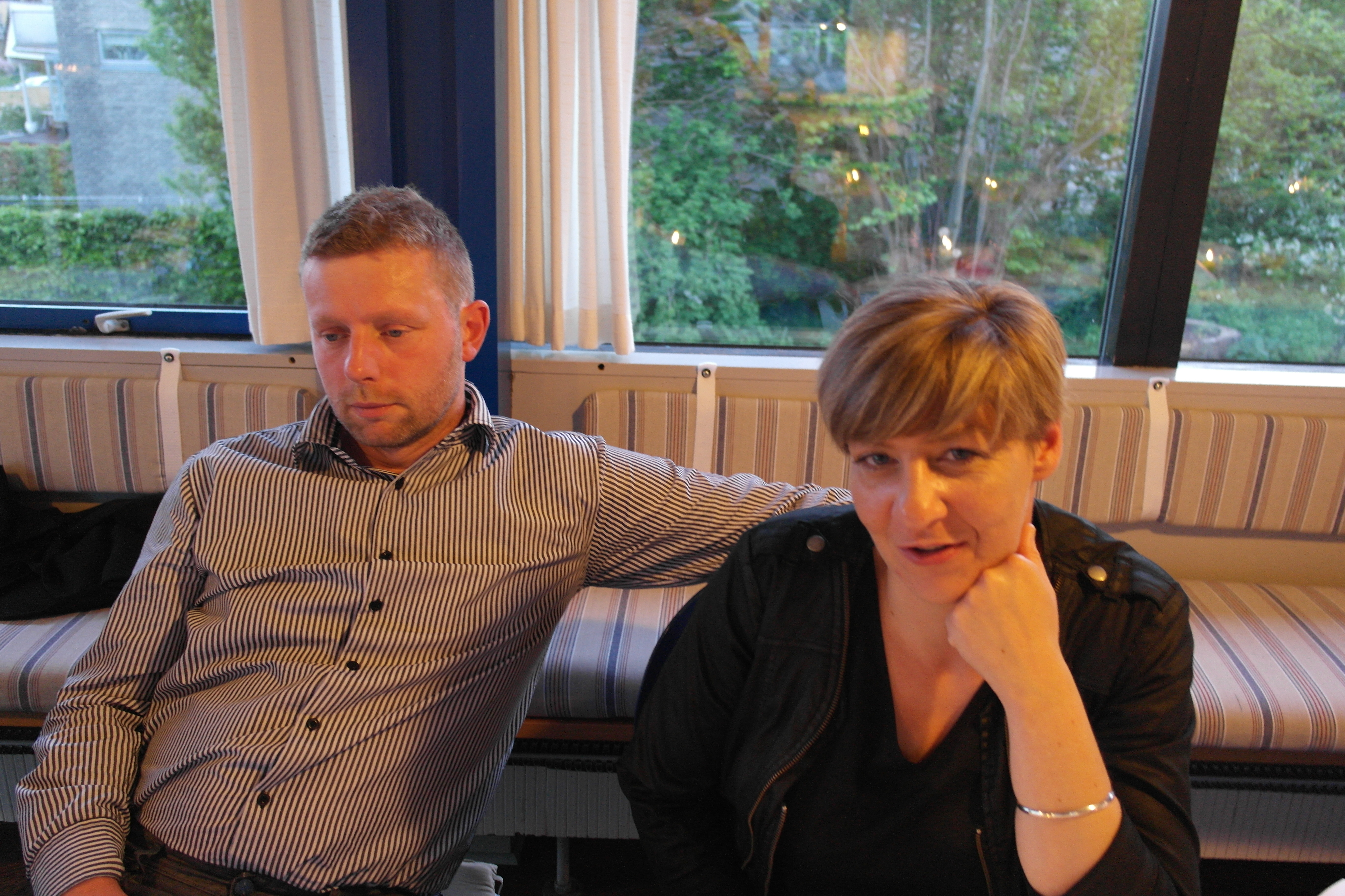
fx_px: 1121
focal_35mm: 30
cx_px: 672
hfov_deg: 61.9
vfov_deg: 43.6
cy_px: 448
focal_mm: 20
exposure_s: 1/20
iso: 800
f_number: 3.5
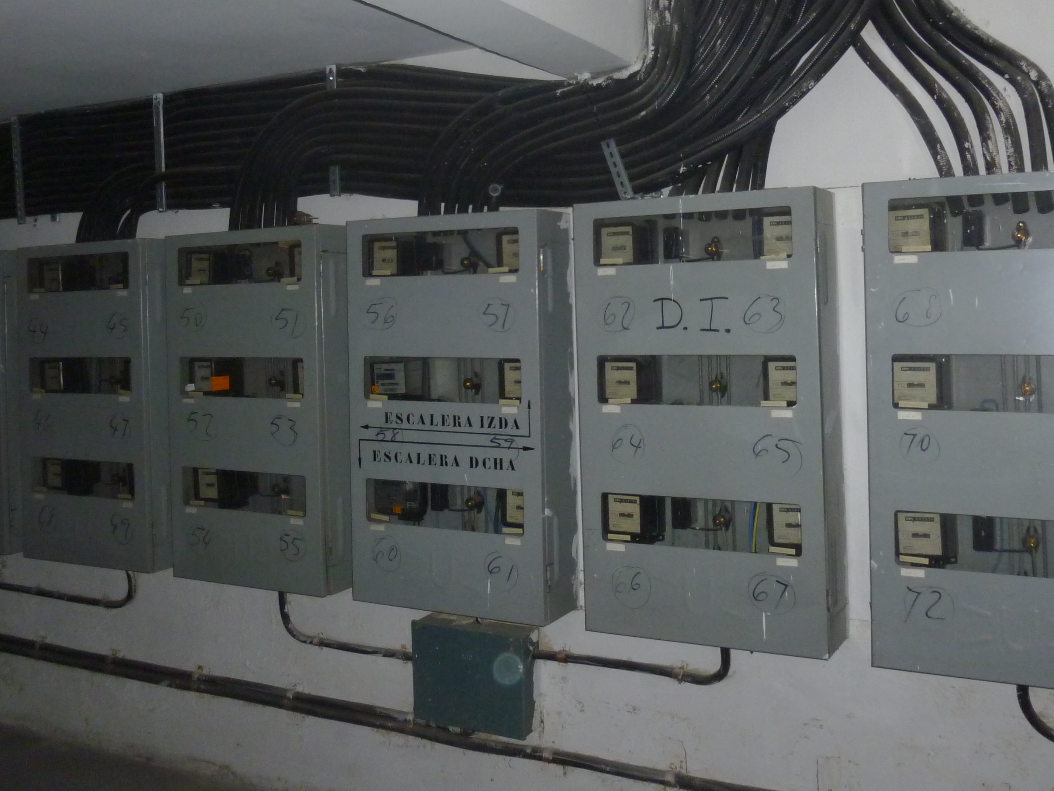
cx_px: 517
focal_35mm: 35
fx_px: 1066
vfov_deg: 40.3
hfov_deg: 52.6
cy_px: 278
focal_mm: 4.5
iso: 250
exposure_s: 1/4
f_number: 3.3
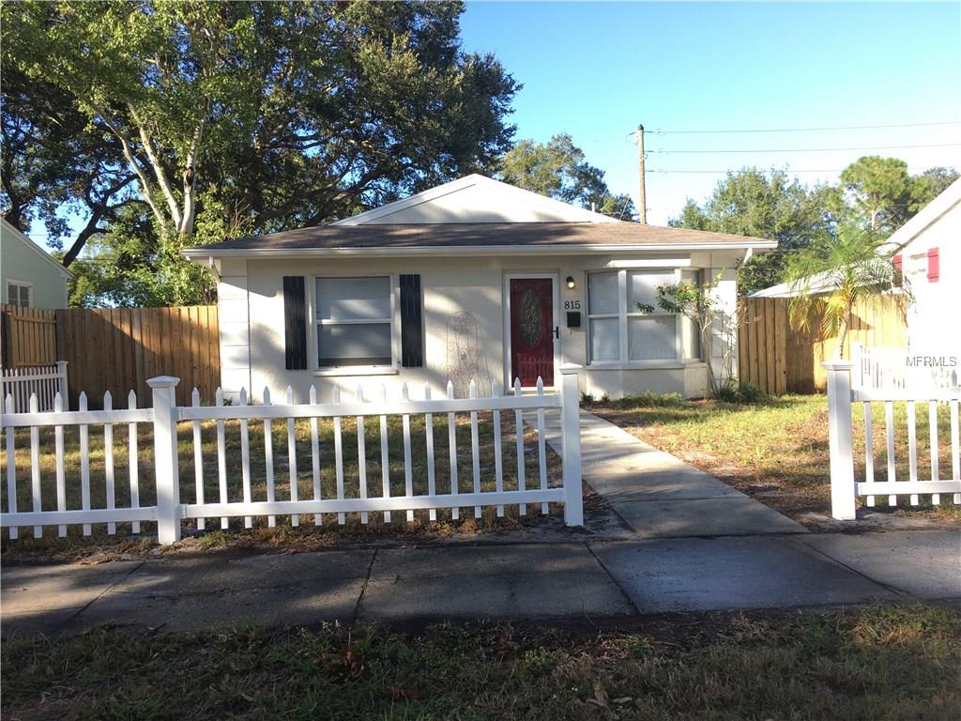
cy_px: 360
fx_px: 805
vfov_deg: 48.2
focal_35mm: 29
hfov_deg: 61.7
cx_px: 480
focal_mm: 4.15
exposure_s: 1/319
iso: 25
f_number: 2.2
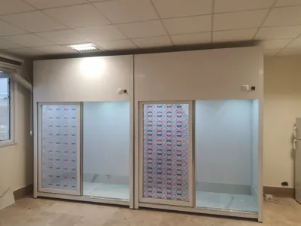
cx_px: 150
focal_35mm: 26
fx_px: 226
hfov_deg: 67.3
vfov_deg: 53.1
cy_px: 113
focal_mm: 4.32
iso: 200
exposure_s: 1/100
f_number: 1.7
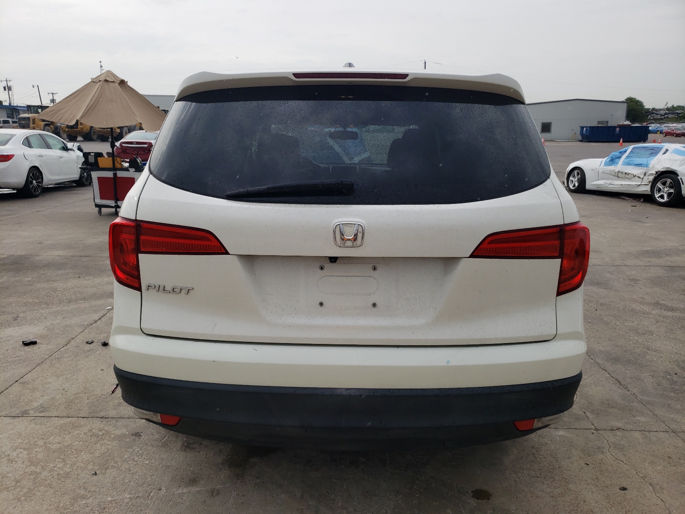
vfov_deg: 53.1
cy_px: 257
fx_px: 515
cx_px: 342
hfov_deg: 67.3
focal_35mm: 26
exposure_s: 1/1429
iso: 50
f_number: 1.5
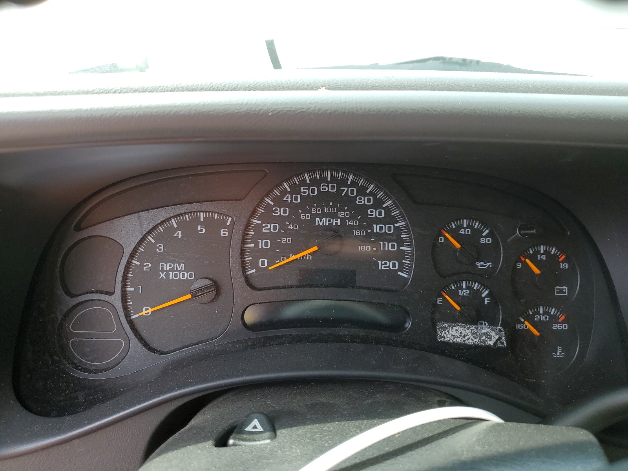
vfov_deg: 53.1
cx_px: 314
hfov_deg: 67.3
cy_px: 236
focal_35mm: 26
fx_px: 472
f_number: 1.5
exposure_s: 1/270
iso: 50
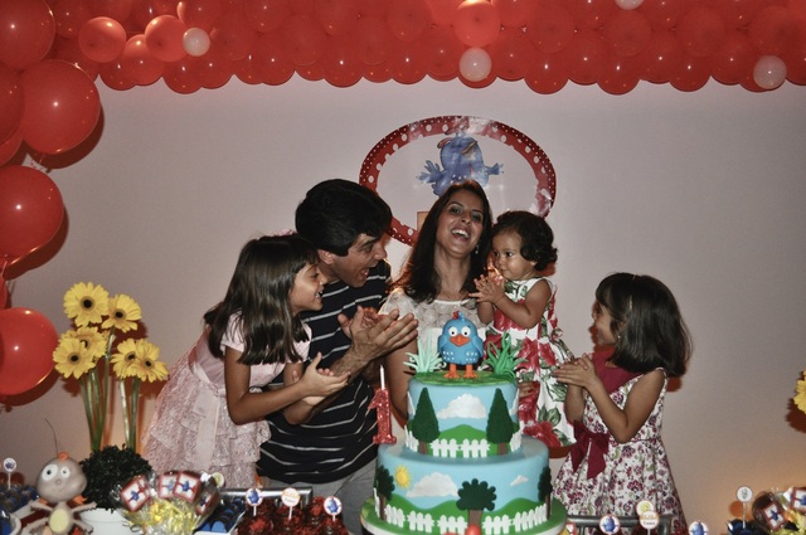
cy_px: 268
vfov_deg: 36.8
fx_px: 805
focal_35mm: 36
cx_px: 403
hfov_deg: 53.2
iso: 800
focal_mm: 24
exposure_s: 1/60
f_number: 4
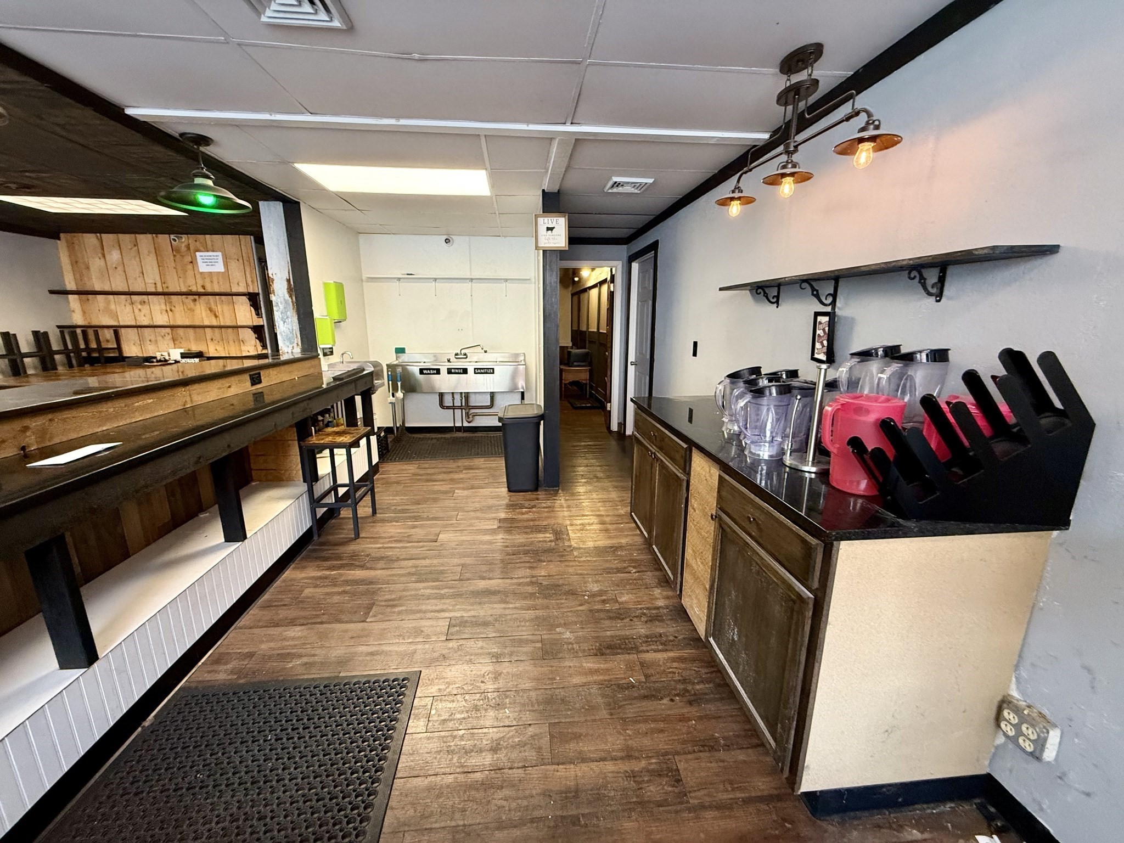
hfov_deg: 102.1
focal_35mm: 14
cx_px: 562
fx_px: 455
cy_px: 422
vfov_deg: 85.7
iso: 320
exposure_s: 1/60
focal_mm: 2.22
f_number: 2.2
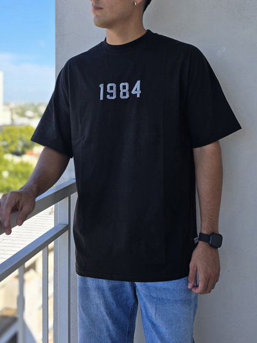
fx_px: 228
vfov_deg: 73.9
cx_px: 128
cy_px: 172
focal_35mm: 23
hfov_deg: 58.9
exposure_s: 1/556
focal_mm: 6.3
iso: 12
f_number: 1.7
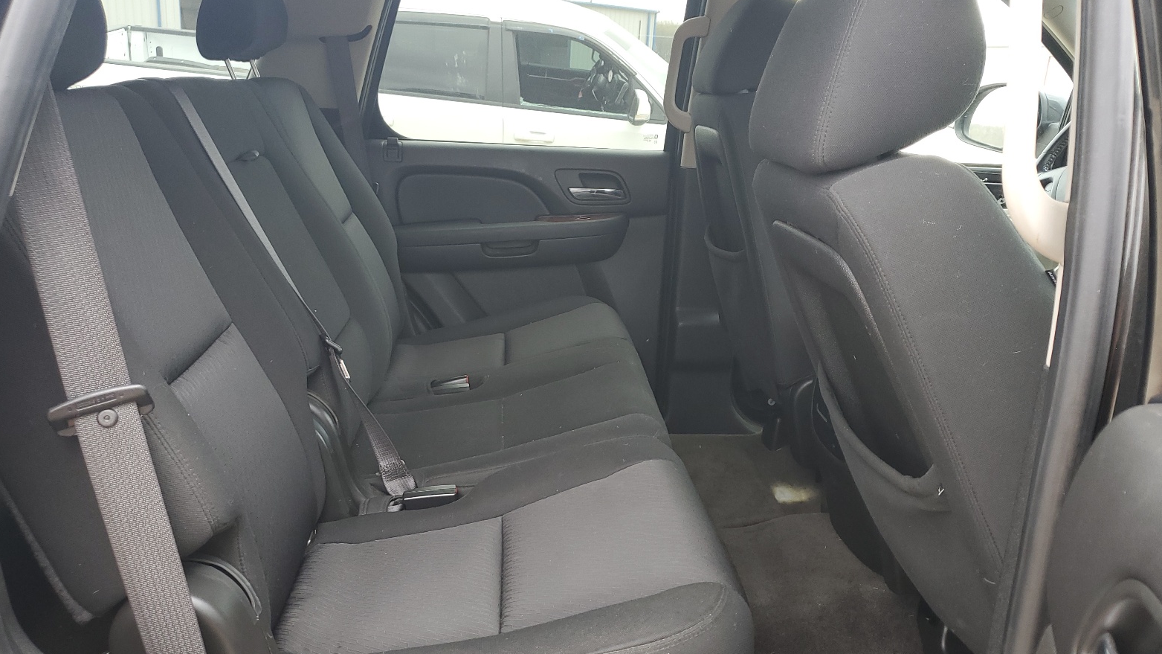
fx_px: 893
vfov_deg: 40.1
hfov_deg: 66.1
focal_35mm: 29
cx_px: 574
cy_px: 359
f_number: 1.5
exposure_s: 1/120
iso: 55
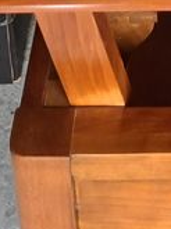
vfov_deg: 10.8
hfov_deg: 9.2
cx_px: 231
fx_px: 1045
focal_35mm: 158
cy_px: -311
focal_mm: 3.98
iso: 100
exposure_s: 1/50
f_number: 1.8
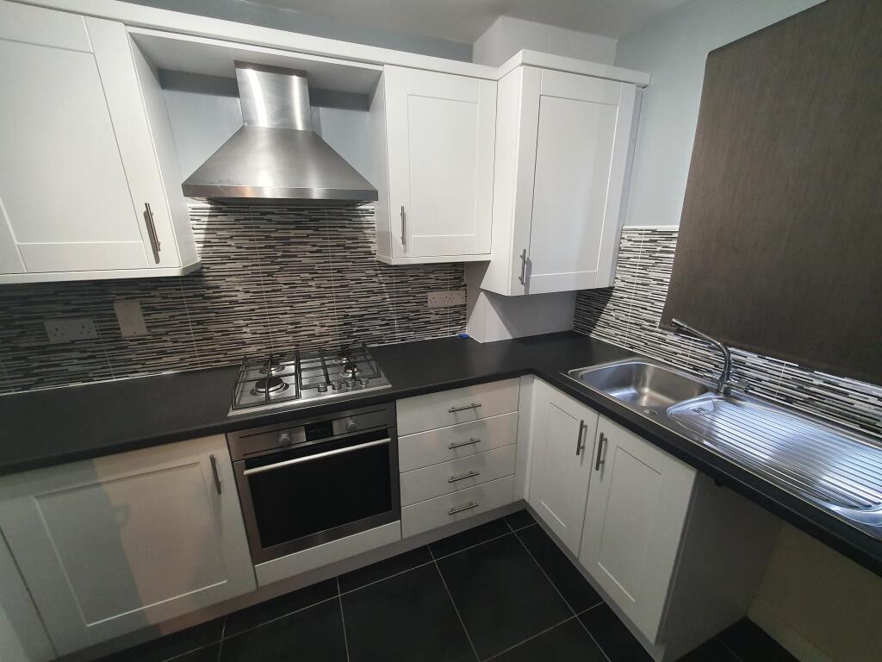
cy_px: 331
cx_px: 441
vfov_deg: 89.9
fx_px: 331
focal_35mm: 13
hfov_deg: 106.2
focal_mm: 1.8
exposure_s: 1/50
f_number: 2.2
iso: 250
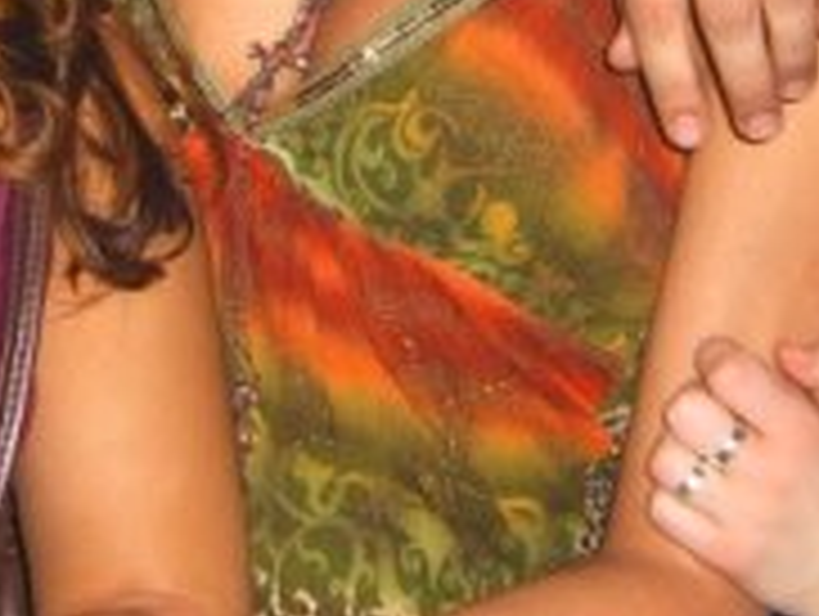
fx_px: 2961
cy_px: -166
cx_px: 315
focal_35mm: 125
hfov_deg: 15.7
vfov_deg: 11.6
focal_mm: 7.9
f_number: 2.8
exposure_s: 1/60
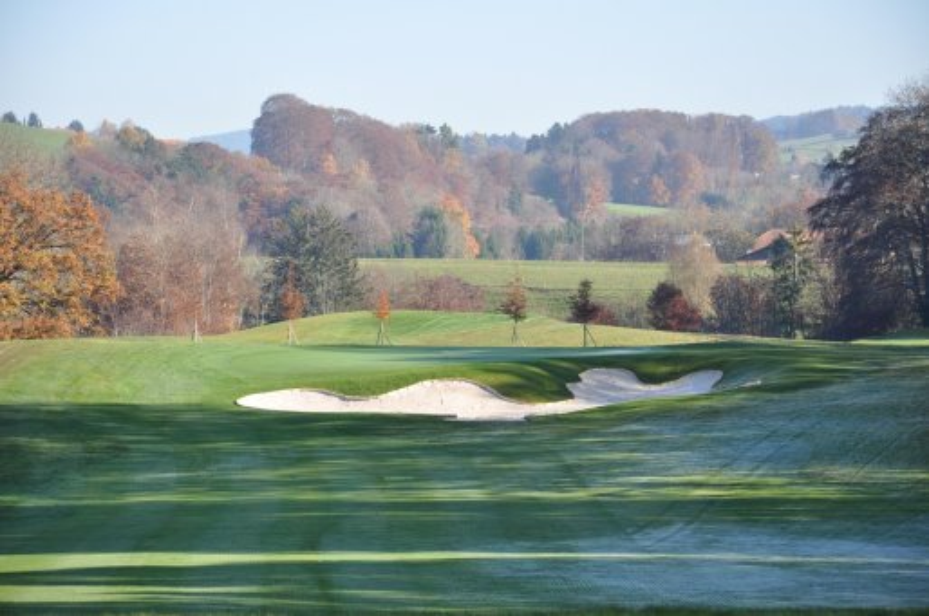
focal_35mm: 158
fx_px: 4058
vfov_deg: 8.7
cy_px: 308
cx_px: 464
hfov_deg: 13.1
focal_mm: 105
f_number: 7.1
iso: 200
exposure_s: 1/200
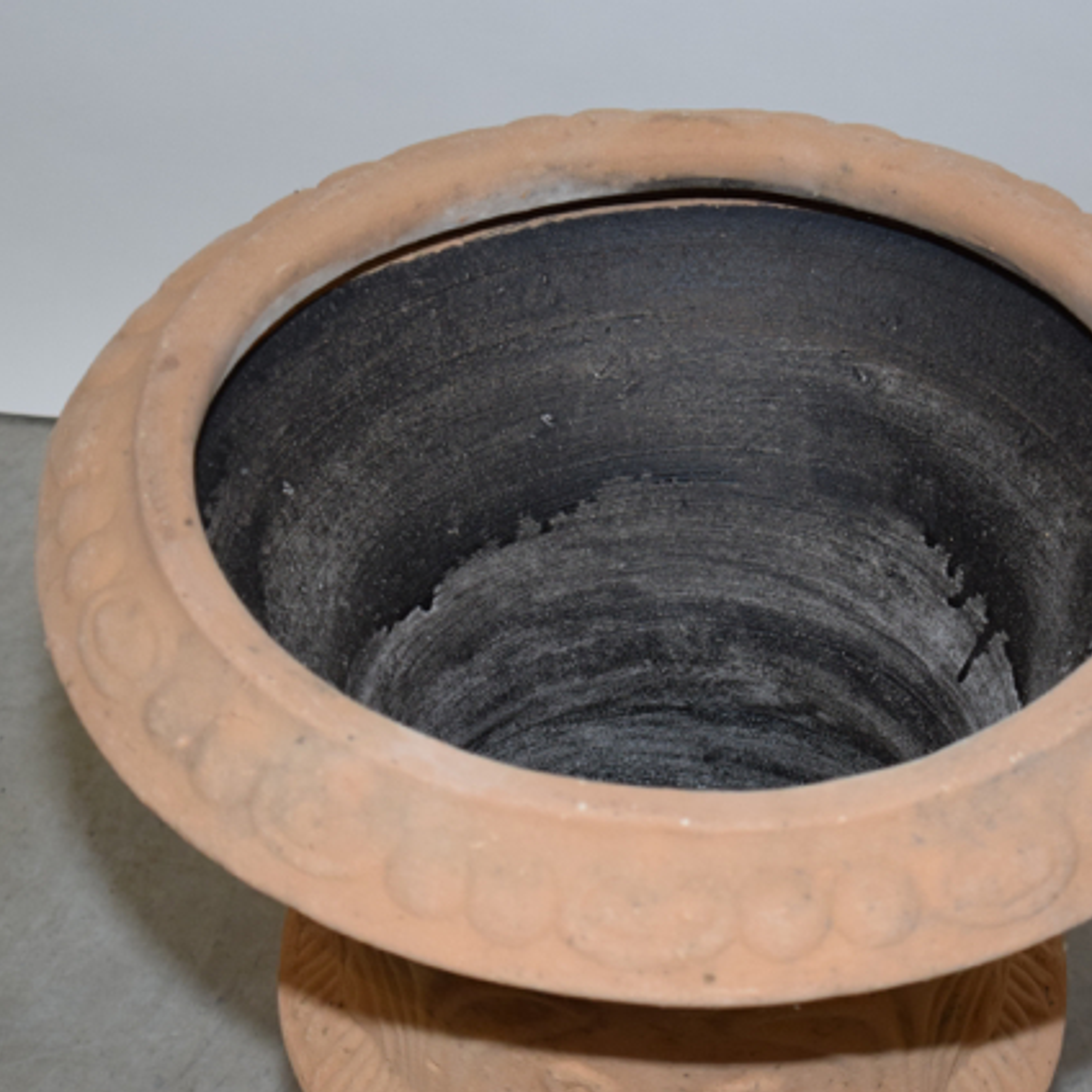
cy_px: 545
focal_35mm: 100
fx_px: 3569
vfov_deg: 17.4
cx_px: 664
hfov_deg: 17.4
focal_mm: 52
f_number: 5.6
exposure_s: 1/125
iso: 800
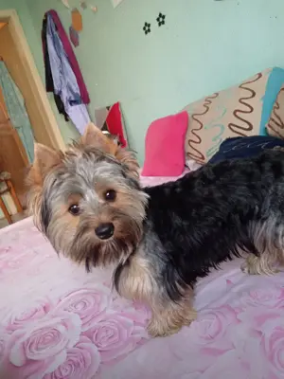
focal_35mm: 27
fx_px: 295
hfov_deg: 51.4
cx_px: 142
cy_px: 190
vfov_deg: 65.3
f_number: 1.9
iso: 1173
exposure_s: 1/30
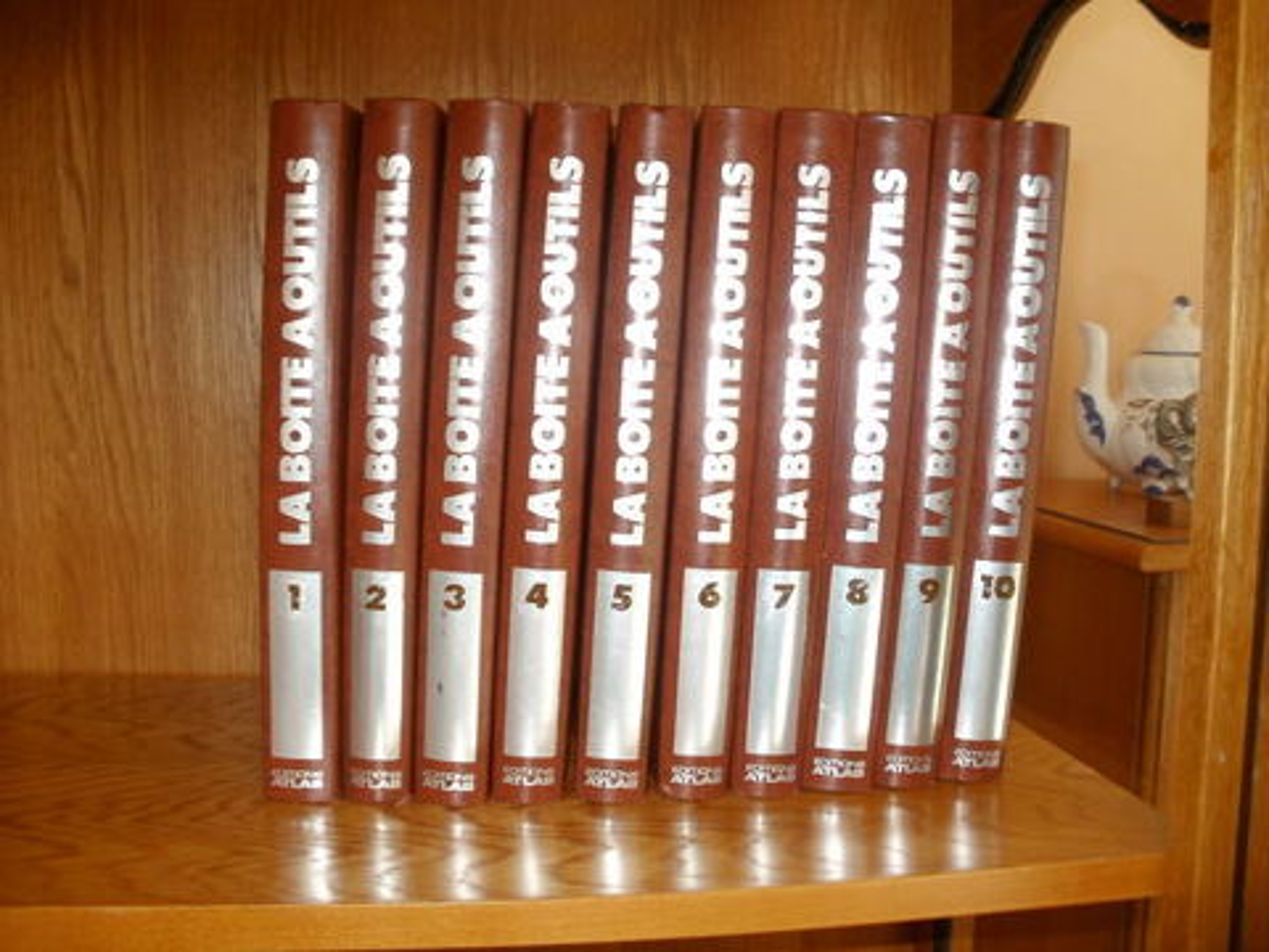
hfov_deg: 51.4
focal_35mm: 36
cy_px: 476
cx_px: 634
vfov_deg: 39.7
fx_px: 1320
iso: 100
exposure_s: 1/30
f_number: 3.5
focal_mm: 6.3
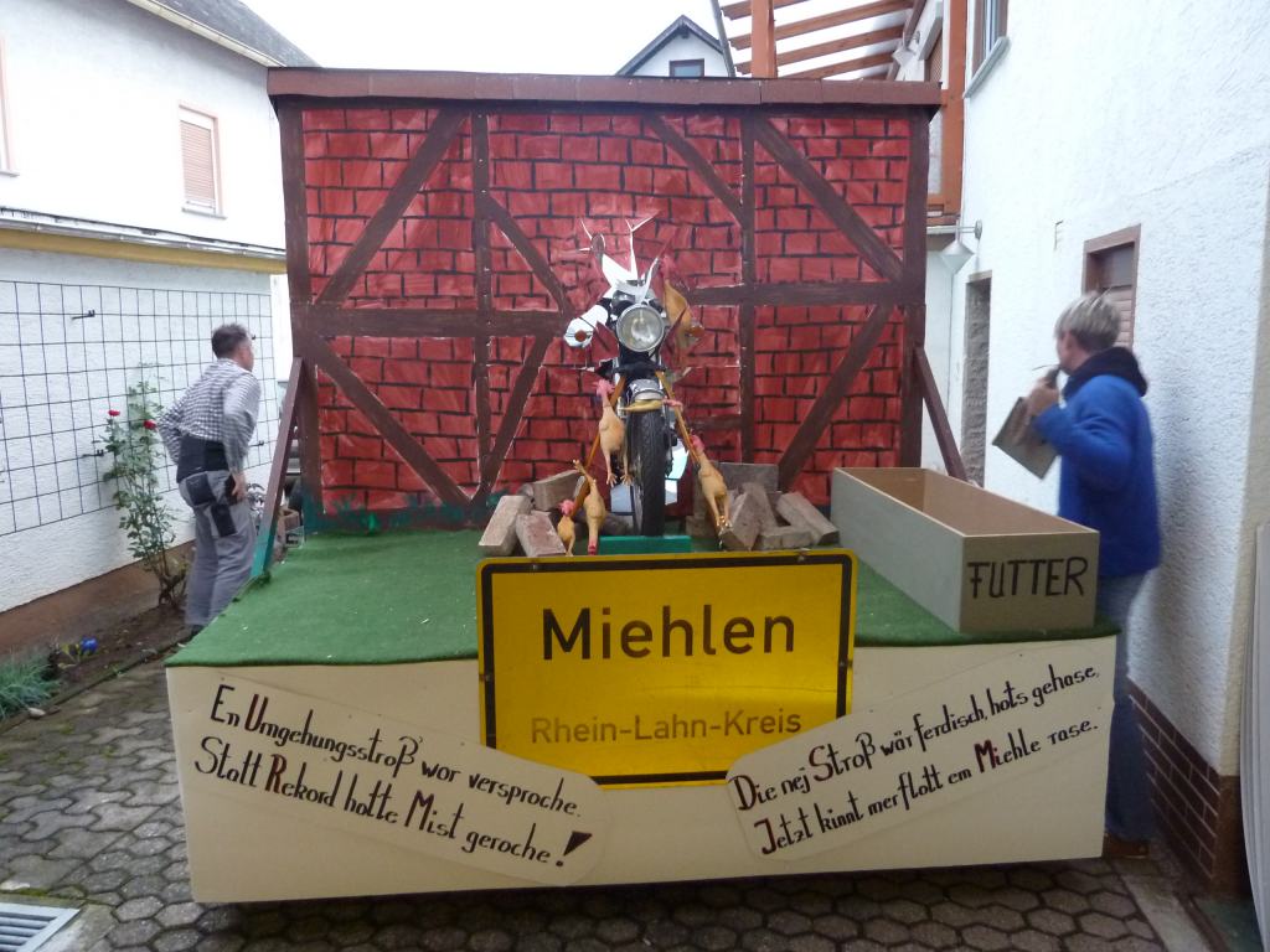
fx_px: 917
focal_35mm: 25
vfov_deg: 54.9
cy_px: 476
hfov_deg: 69.4
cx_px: 635
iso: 400
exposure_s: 1/20
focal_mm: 4.1
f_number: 3.3
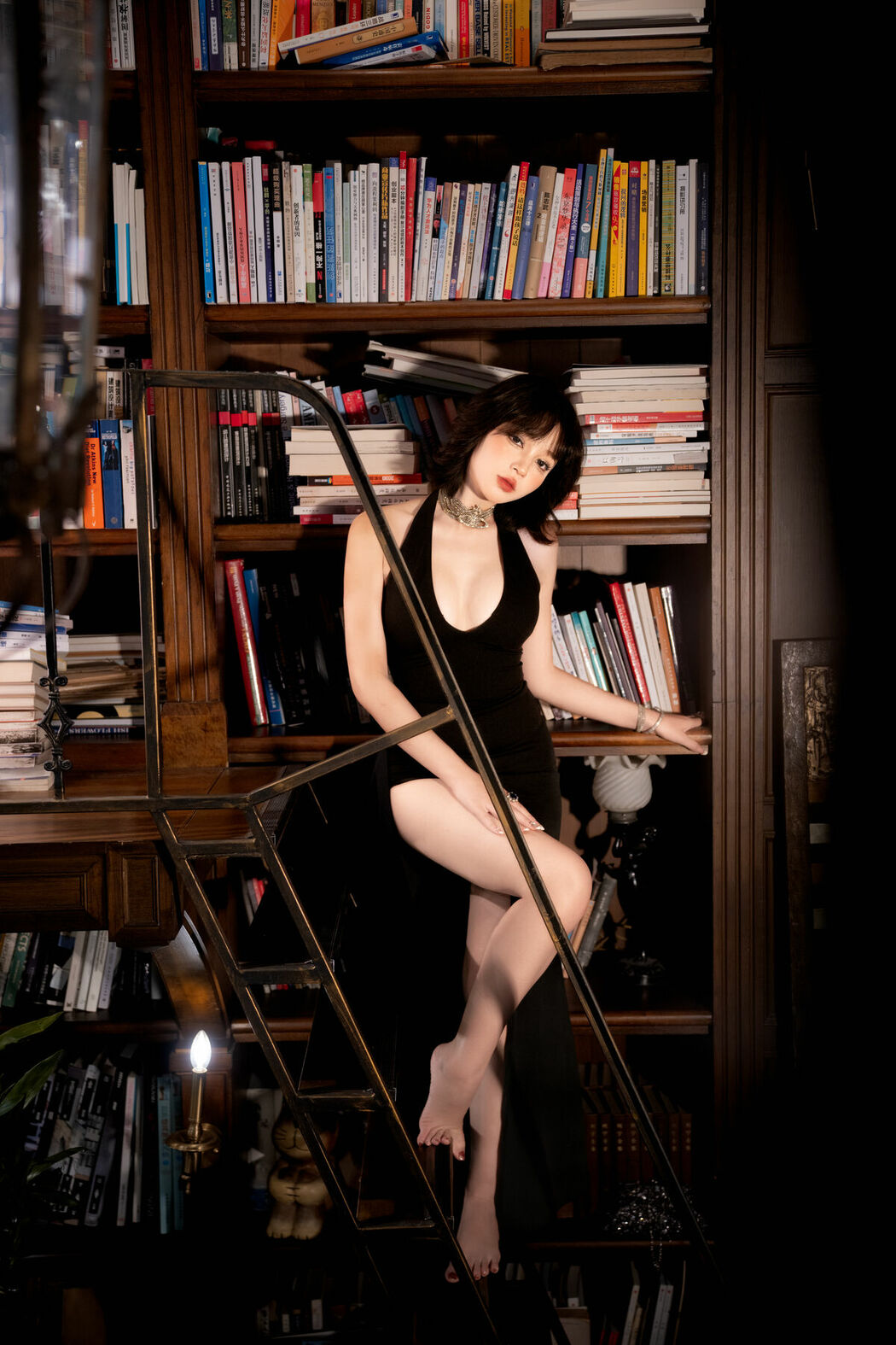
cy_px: 672
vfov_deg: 42.7
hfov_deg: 29.2
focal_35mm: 46
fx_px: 1717
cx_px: 448
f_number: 2.5
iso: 800
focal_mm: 46
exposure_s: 1/500
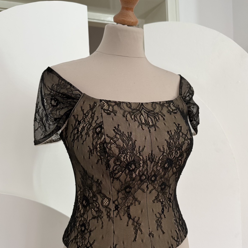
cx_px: 122
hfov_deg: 55.6
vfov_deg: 55.5
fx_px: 235
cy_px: 135
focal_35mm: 29
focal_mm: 6.76
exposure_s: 1/50
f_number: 1.78
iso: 160
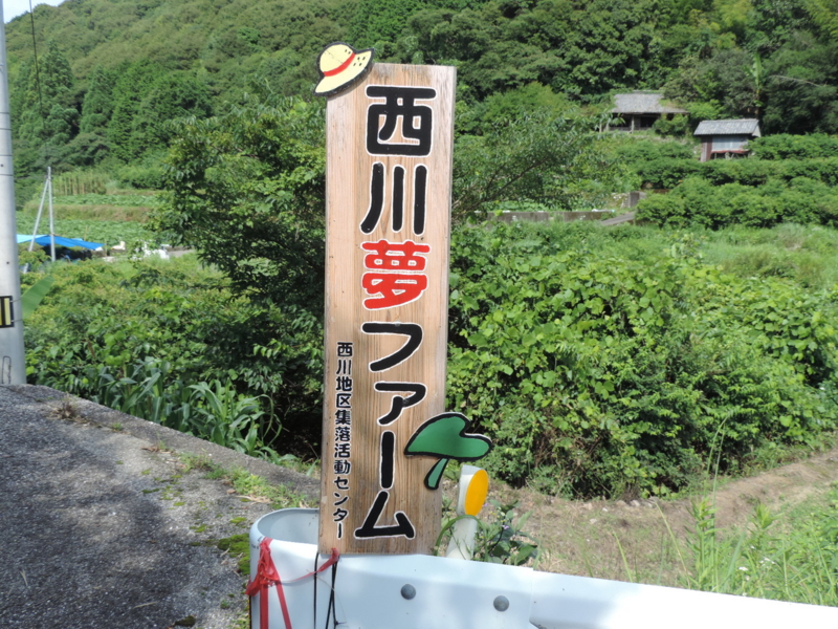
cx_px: 419
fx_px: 847
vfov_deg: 40.7
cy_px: 314
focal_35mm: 35
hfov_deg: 52.6
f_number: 3.3
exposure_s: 1/400
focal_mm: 6.2
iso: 80
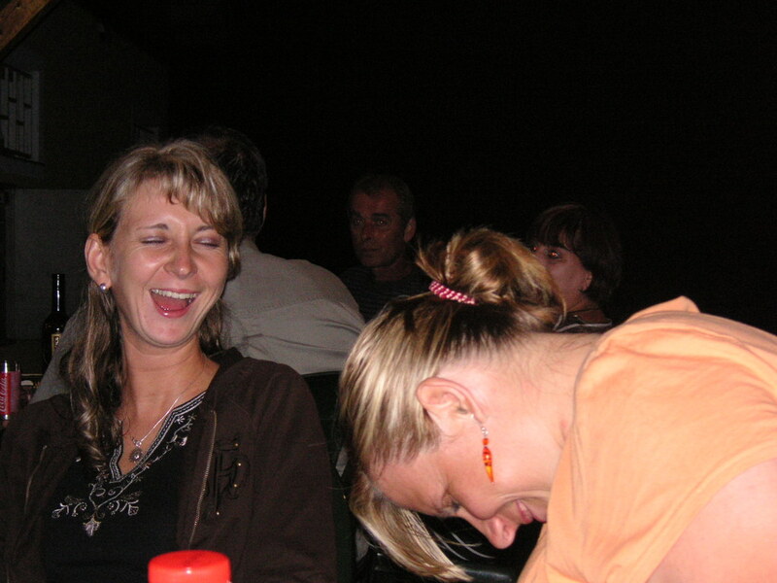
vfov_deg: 21.0
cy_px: 292
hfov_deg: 27.8
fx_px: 1571
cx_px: 388
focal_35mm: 70
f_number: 4.2
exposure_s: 1/90
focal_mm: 11.7
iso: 160
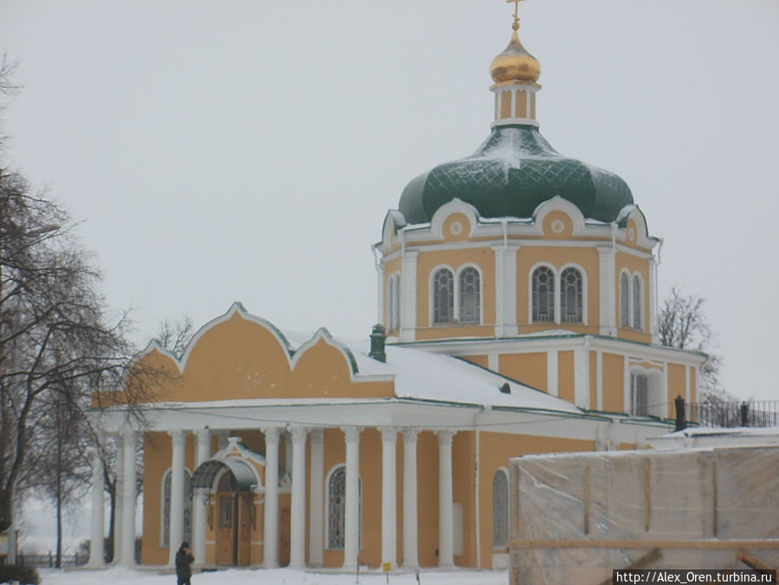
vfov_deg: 14.8
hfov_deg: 19.6
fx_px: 2250
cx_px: 390
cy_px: 292
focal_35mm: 100
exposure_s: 1/125
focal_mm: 17.4
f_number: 5
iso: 100
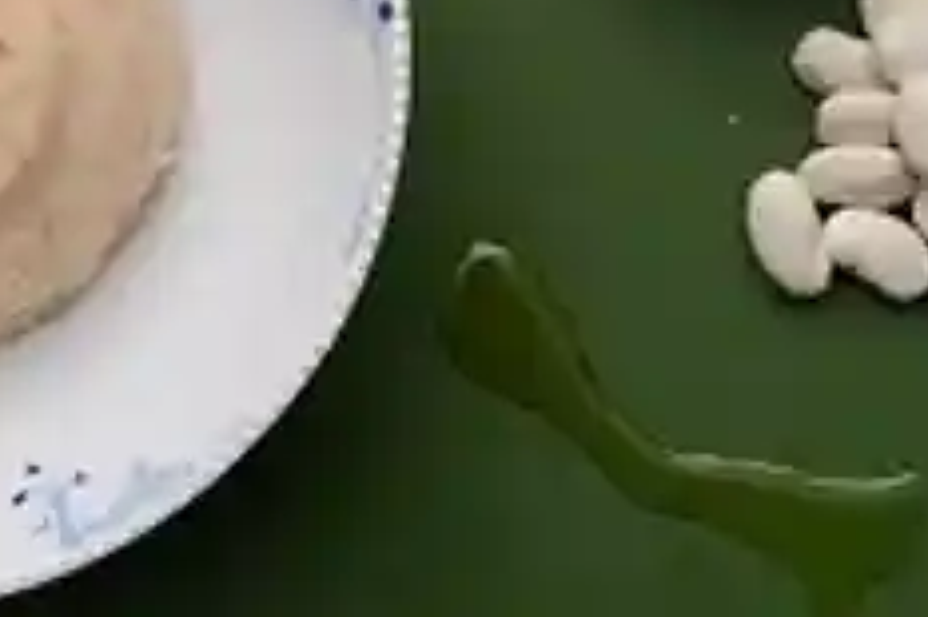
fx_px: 3220
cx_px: 283
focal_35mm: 125
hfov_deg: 16.4
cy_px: -129
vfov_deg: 10.8
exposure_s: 1/160
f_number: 5.6
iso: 100
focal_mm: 38
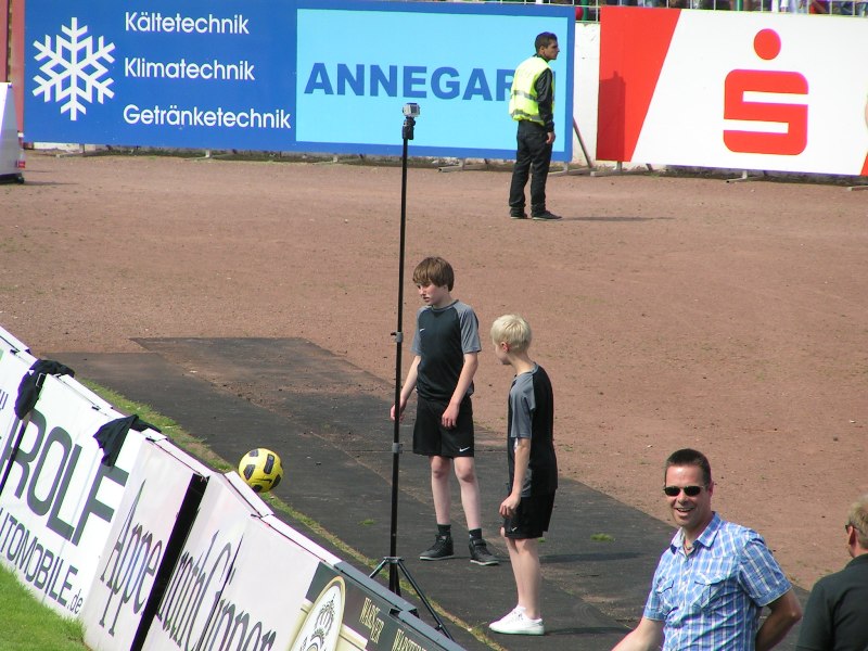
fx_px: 9529
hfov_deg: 5.2
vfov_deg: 3.9
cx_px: 434
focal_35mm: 380
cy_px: 326
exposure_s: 1/500
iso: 50
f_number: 5
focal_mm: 58
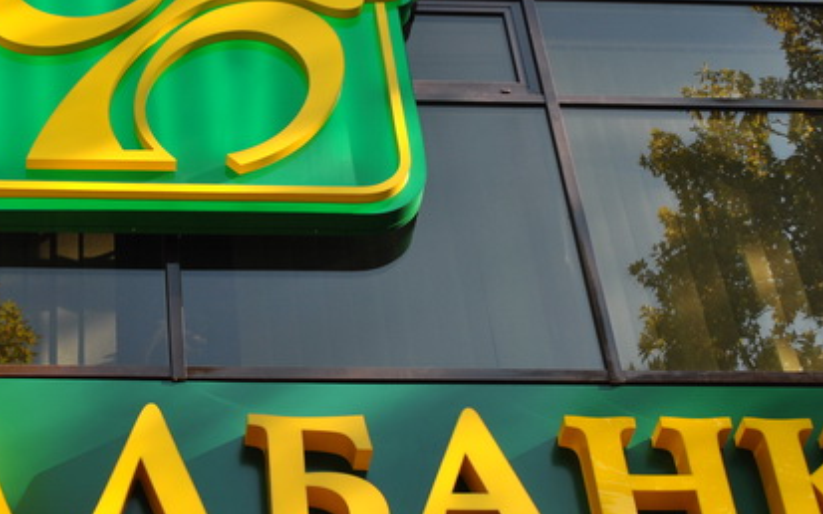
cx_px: 161
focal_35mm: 89
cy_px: 235
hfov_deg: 23.0
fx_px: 1996
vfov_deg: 14.7
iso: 110
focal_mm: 30
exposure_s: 1/125
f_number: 5.6
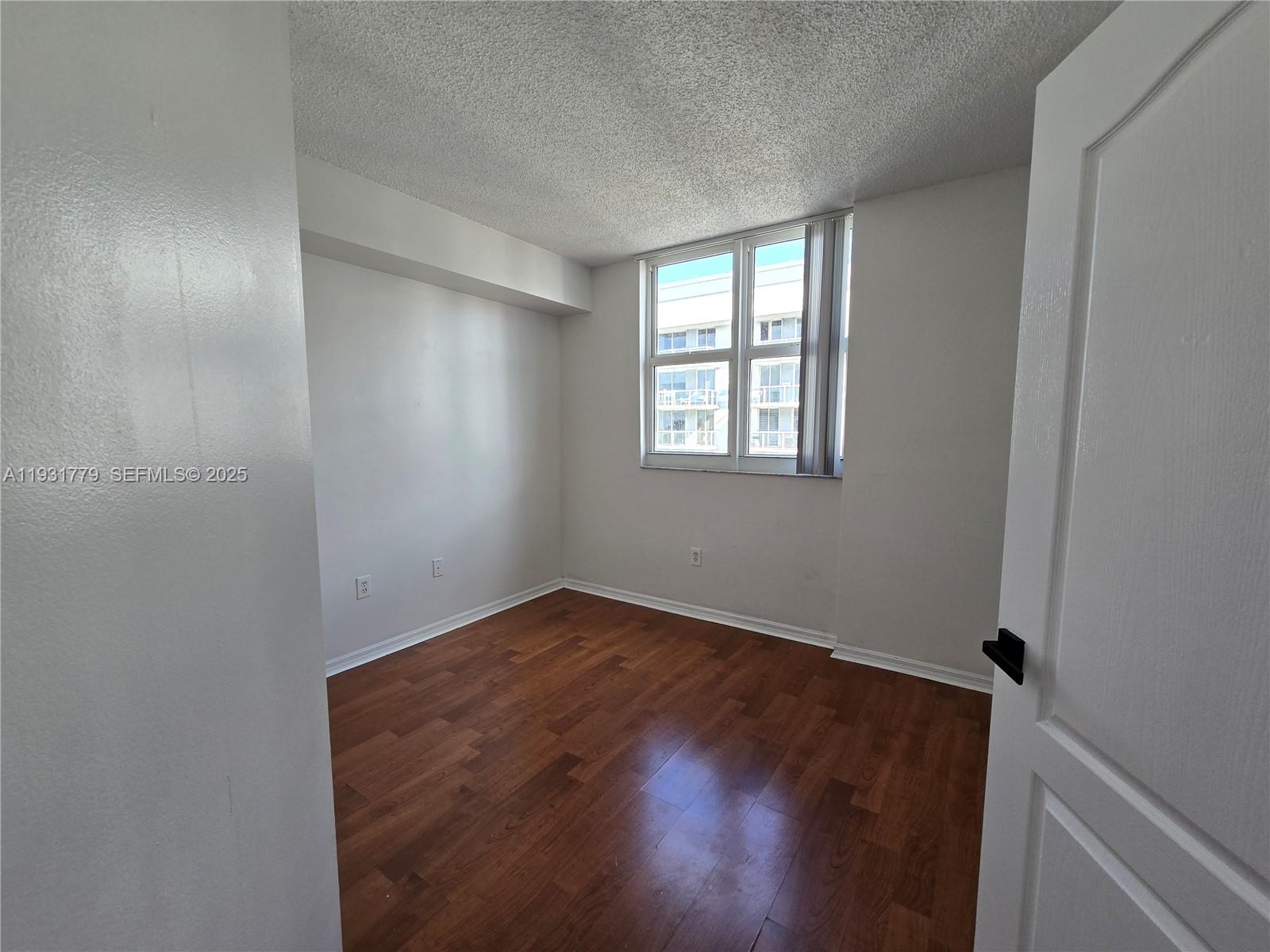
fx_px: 477
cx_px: 635
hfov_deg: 106.2
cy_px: 476
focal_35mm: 13
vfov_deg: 89.9
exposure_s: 1/60
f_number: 2.2
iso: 50
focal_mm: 2.2
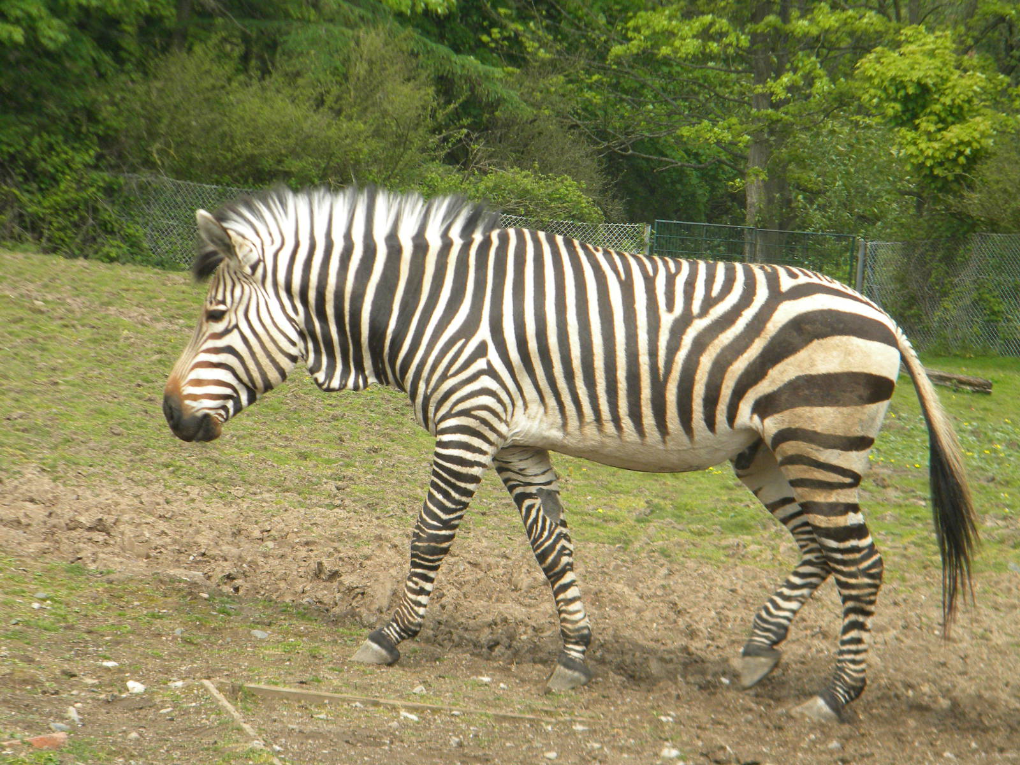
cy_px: 382
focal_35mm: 148
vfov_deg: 10.0
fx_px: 4361
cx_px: 510
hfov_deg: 13.3
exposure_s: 1/500
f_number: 5
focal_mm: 26.8
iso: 186
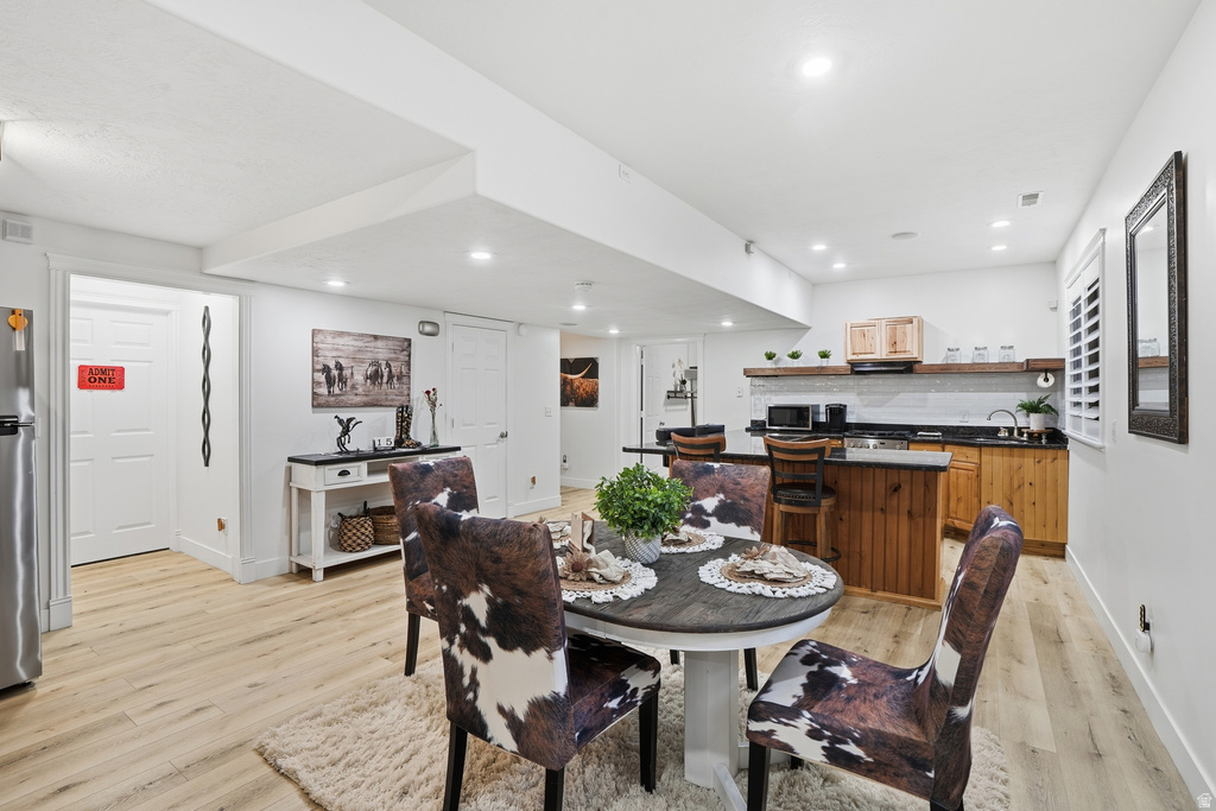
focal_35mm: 16
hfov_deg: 96.7
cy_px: 406
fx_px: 540
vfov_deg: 73.8
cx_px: 608
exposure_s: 1/60
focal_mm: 16
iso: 250
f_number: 9
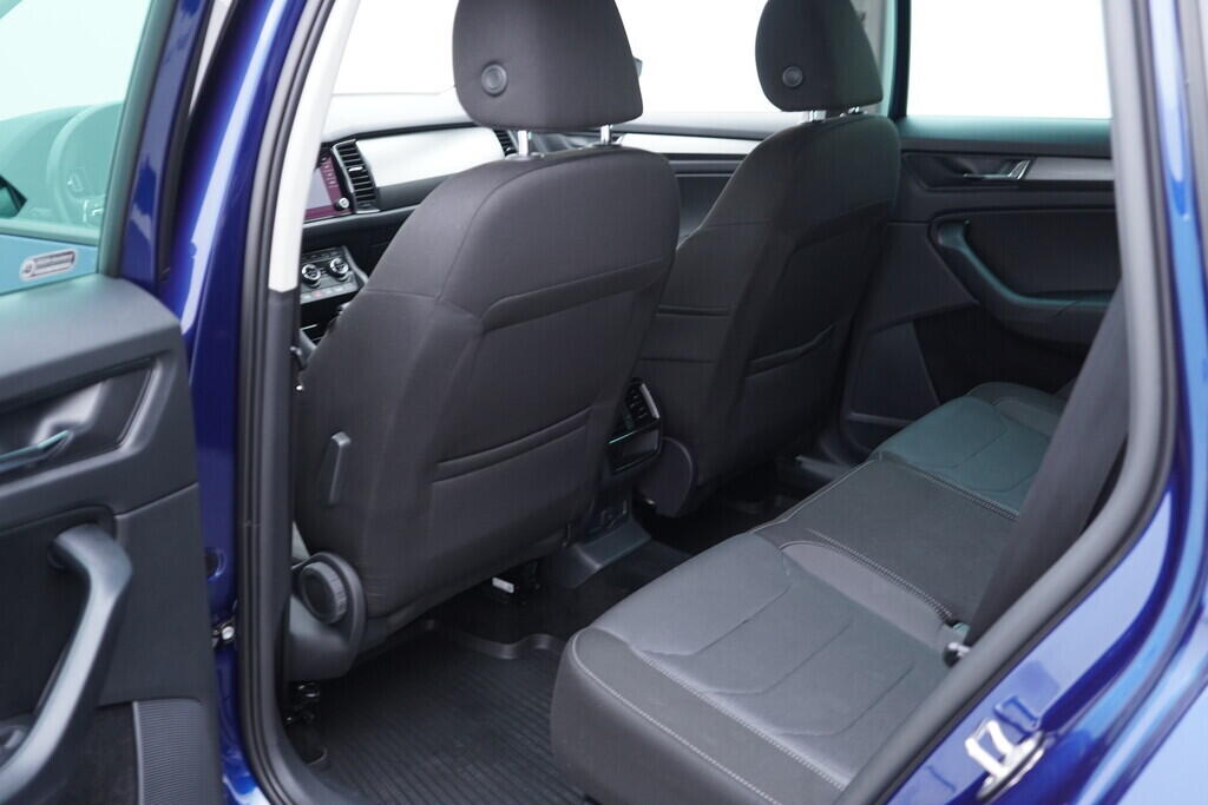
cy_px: 402
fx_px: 1208
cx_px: 604
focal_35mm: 36
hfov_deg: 53.1
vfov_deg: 36.9
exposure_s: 1/40
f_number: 2.8
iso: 400
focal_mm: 24
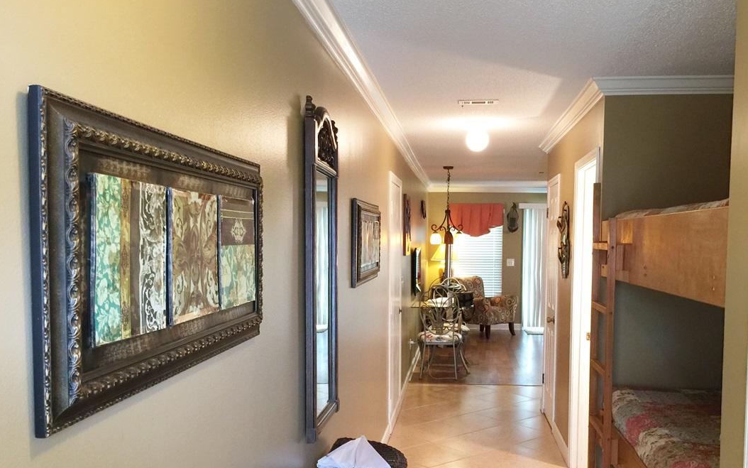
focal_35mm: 35
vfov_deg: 36.0
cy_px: 304
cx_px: 419
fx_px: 714
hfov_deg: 55.2
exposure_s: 1/15
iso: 64
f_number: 2.2
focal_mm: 4.15
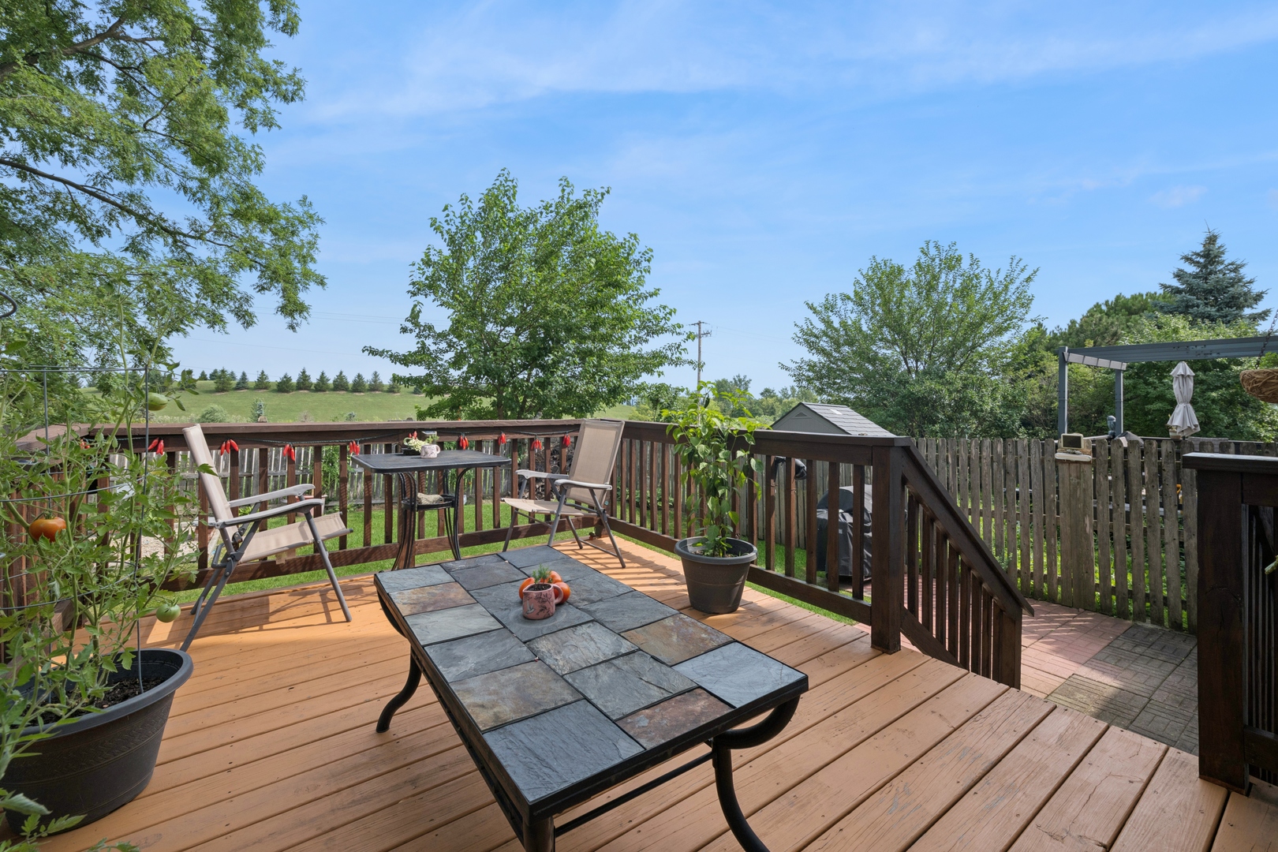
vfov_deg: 77.3
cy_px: 426
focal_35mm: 15
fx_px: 532
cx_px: 639
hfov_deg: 100.4
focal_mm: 15
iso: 200
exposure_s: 1/250
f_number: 9.5
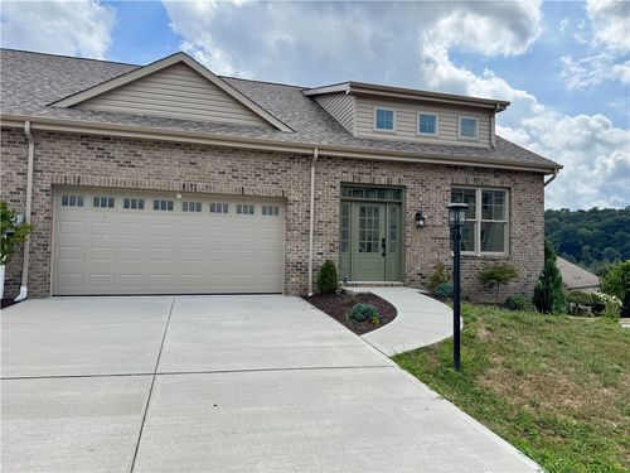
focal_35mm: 24
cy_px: 236
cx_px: 315
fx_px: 437
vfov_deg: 56.8
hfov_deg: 71.6
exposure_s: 1/3802
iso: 80
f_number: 1.78
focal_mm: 6.76
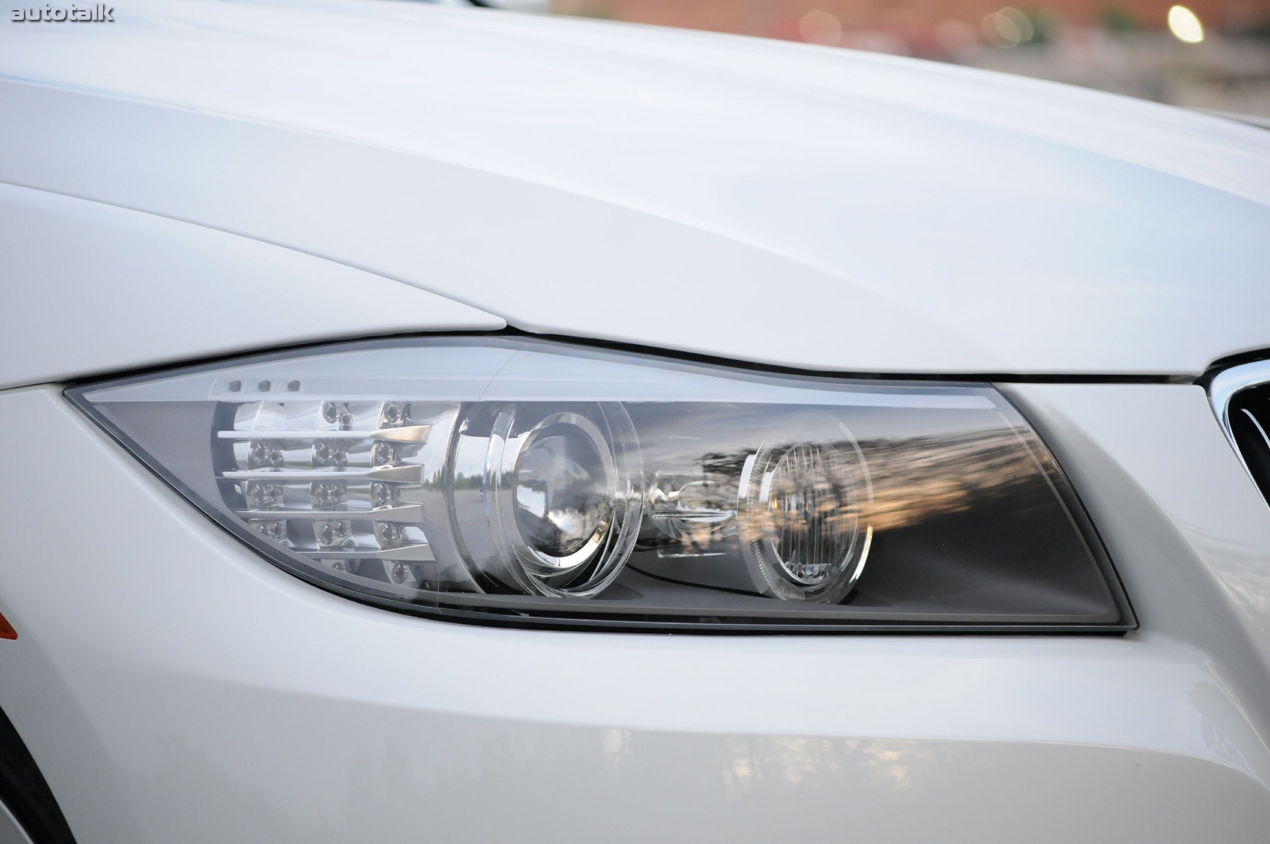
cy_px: 422
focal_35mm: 147
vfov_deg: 9.3
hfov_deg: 14.0
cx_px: 635
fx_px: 5180
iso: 1000
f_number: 4.5
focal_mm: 98
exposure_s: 1/200
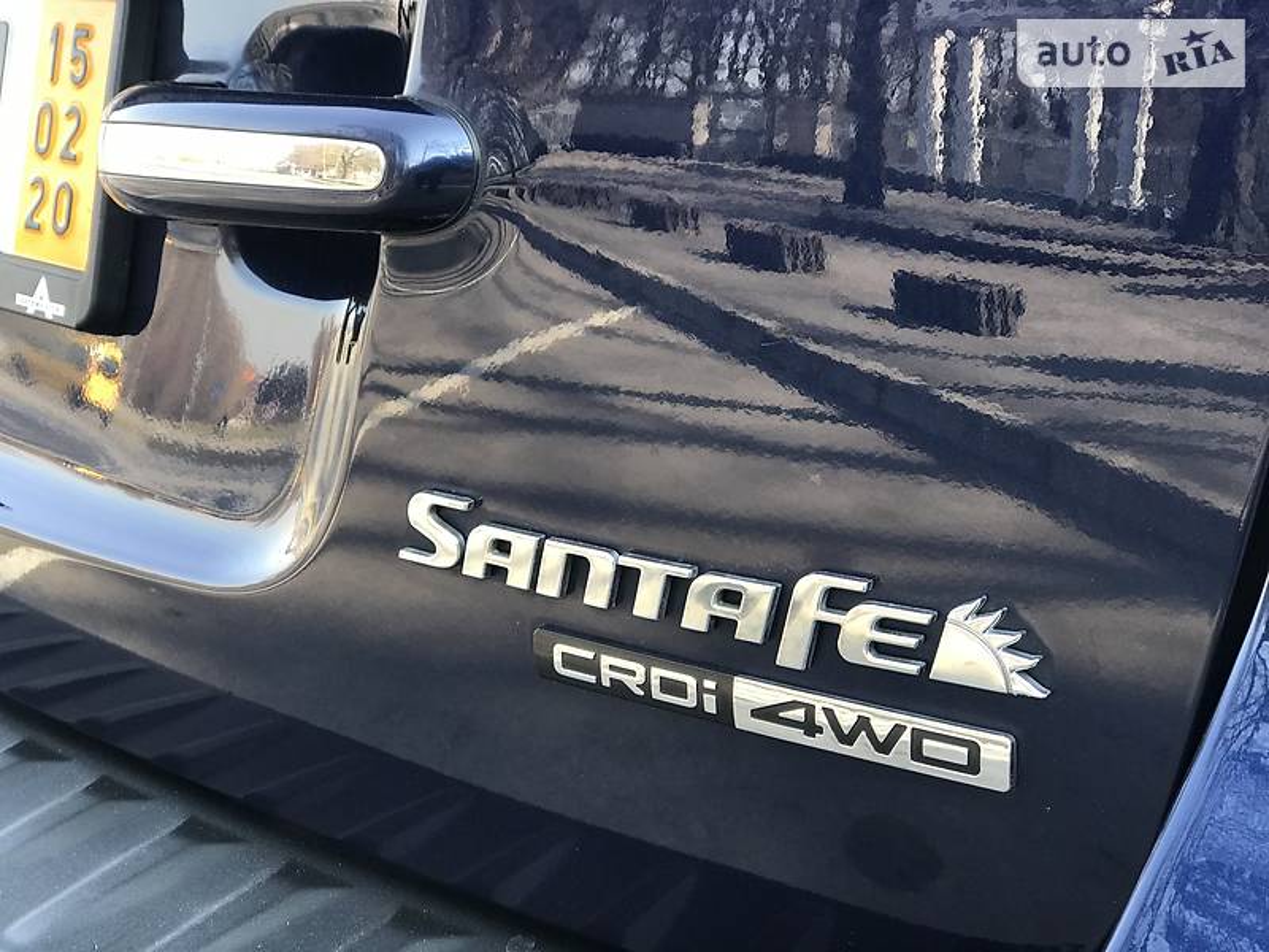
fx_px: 2090
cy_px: 476
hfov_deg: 33.8
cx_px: 634
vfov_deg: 25.7
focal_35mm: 57
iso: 20
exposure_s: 1/50
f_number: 2.8
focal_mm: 6.6
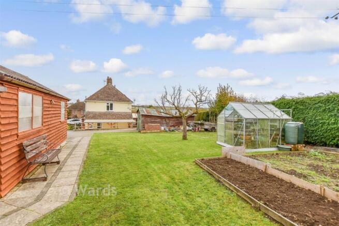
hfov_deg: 100.4
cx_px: 170
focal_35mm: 15
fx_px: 141
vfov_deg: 77.4
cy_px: 113
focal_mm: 10
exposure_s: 1/200
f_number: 8
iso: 200
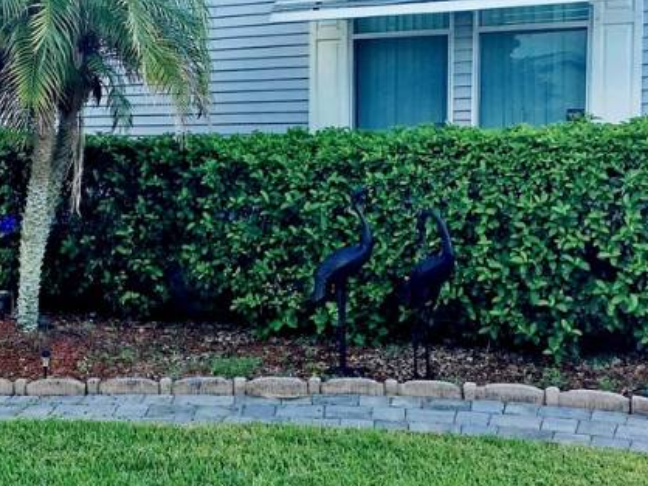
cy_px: 170
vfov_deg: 24.7
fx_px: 1104
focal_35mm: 59
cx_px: 177
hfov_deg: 32.2
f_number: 2.2
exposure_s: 1/801
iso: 25
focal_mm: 4.15
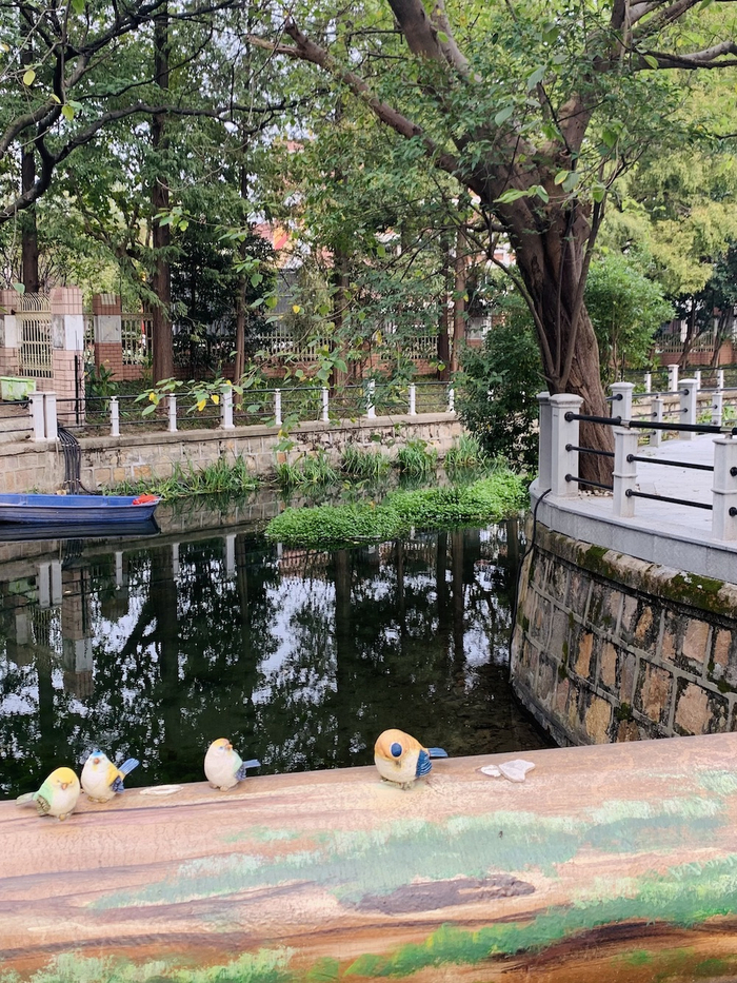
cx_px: 368
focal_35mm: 26
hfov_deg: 53.1
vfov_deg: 67.3
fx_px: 738
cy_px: 492
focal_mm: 4.25
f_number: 1.8
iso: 25
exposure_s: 1/122
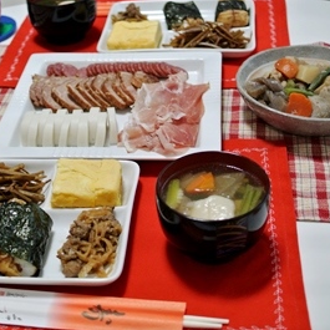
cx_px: 117
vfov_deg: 27.3
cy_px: 166
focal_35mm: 63
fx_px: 679
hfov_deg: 27.2
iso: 400
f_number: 2
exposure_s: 1/250
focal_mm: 18.5
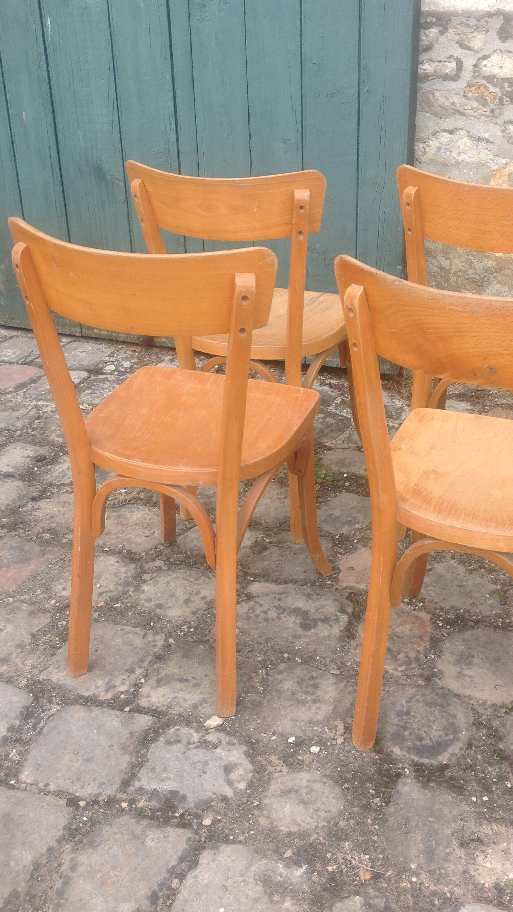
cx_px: 327
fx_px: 943
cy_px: 461
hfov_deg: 30.3
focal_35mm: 39
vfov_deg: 51.6
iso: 50
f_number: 2.4
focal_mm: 4.28
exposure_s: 1/432
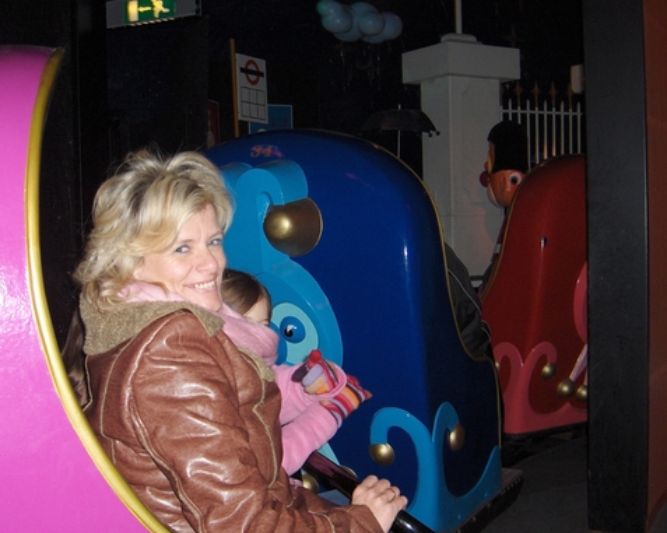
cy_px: 276
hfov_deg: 38.7
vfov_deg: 31.4
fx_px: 947
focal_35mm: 48
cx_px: 284
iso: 100
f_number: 2.8
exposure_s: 1/60
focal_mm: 8
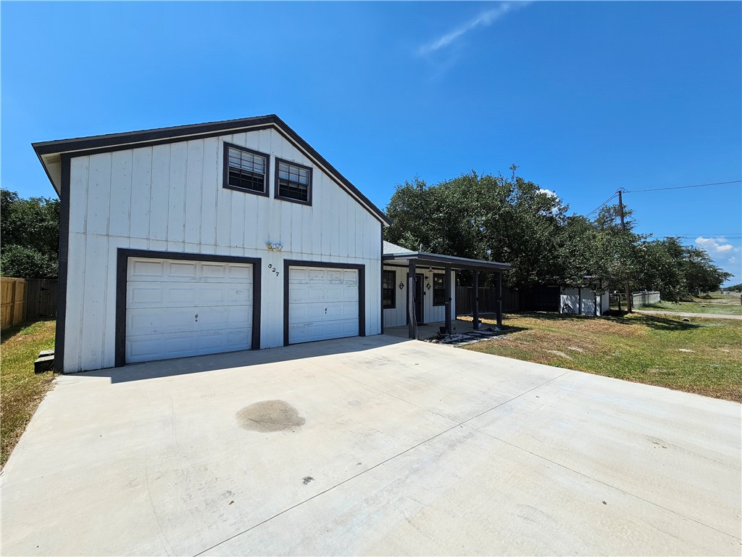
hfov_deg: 106.2
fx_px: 279
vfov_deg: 89.9
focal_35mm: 13
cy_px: 278
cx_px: 371
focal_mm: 2.2
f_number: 2.2
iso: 50
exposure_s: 1/3427
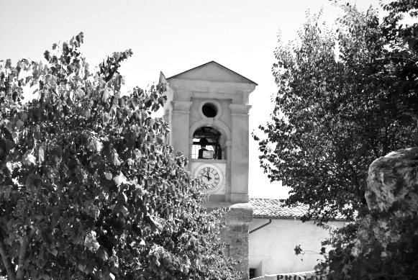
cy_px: 140
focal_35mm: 82
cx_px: 209
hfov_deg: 24.6
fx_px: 959
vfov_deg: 16.6
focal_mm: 55
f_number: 6.3
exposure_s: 1/160
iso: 100
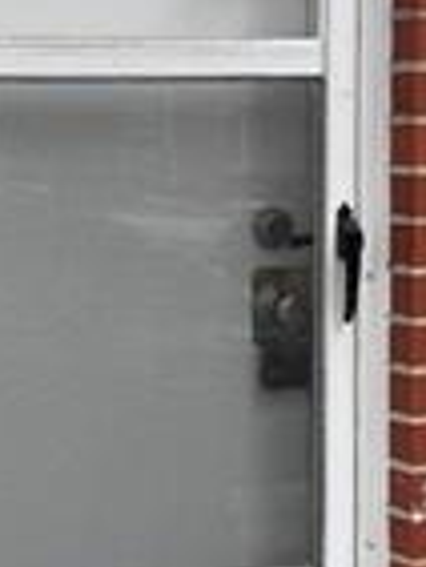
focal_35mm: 131
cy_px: 470
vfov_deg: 14.9
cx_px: 113
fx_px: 2146
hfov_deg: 11.3
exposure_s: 1/575
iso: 80
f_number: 1.78
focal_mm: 6.76
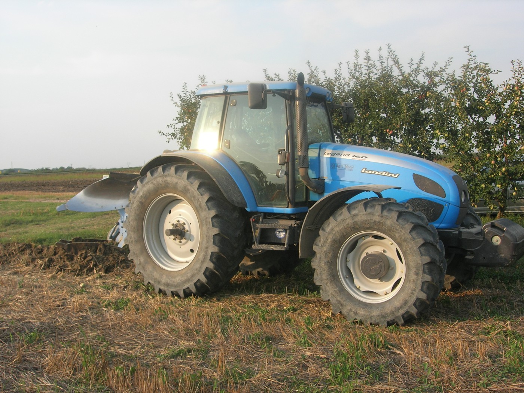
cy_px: 196
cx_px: 262
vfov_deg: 37.7
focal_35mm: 38
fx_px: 575
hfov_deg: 49.0
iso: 64
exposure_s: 1/238
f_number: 4.8
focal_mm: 7.8
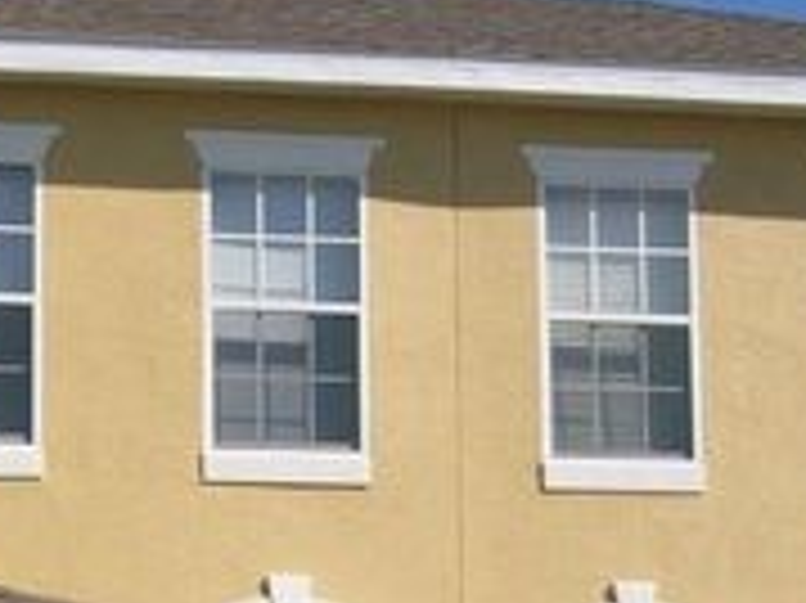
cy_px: 659
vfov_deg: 10.5
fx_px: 3258
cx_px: 266
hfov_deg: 14.1
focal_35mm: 140
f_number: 7
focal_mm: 8.8
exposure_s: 1/320
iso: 64
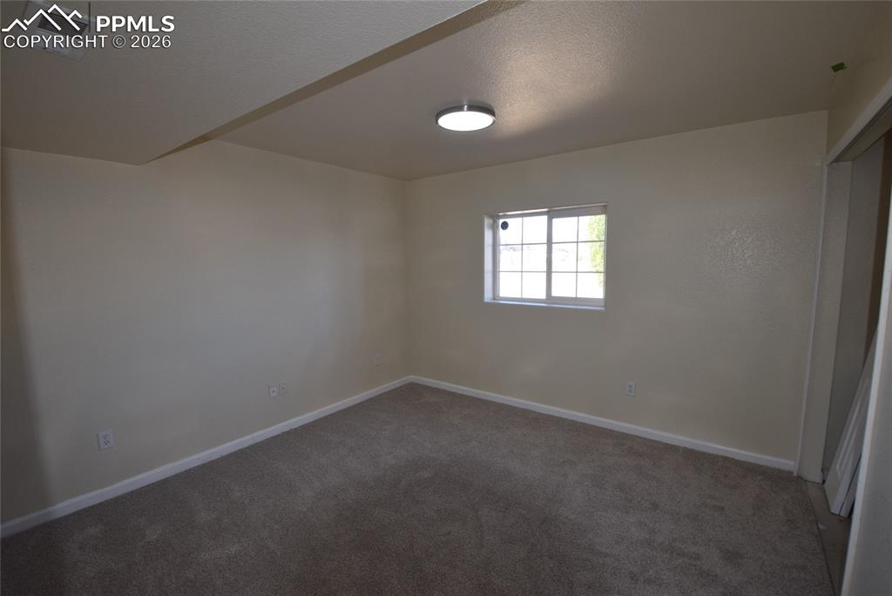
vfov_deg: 77.4
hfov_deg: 100.4
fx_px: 372
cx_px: 446
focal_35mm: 15
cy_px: 298
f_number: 5.6
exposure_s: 1/125
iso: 450
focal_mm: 10
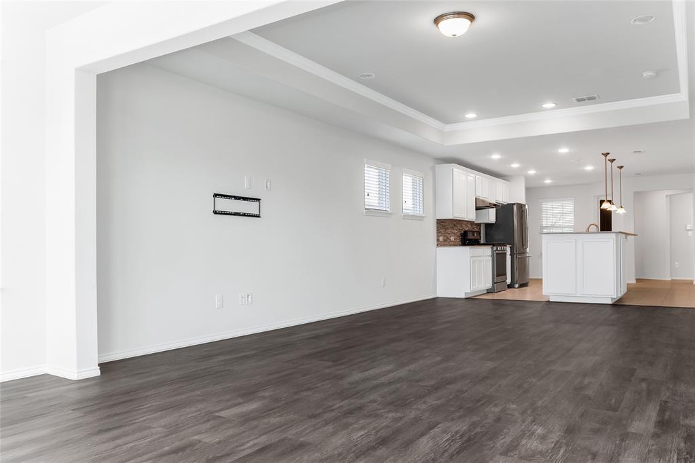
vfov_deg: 47.9
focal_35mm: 27
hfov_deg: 67.4
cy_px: 232
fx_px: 521
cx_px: 348
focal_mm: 18
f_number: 8
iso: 160
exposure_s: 1/20
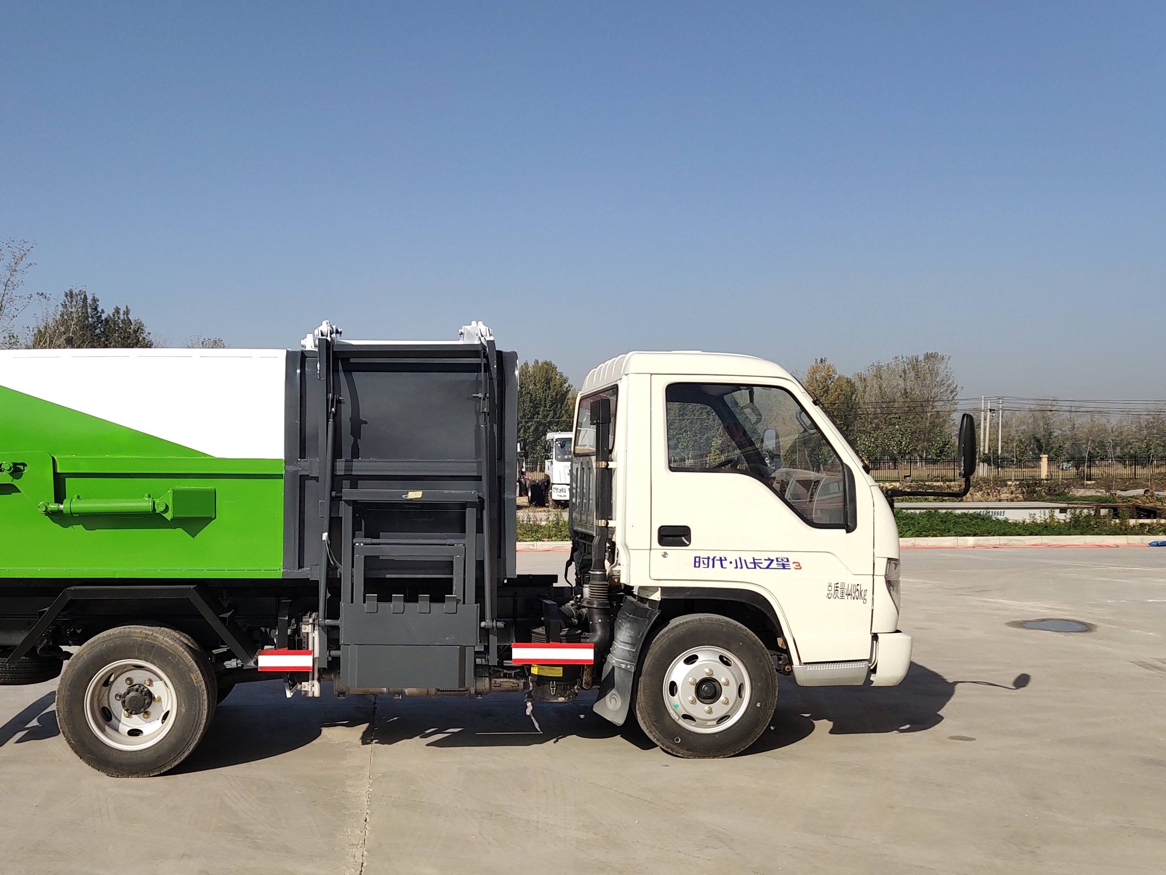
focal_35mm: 41
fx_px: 1381
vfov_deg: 35.1
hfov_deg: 45.2
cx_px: 398
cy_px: 504
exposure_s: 1/2929
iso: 50
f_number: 1.8
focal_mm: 4.35
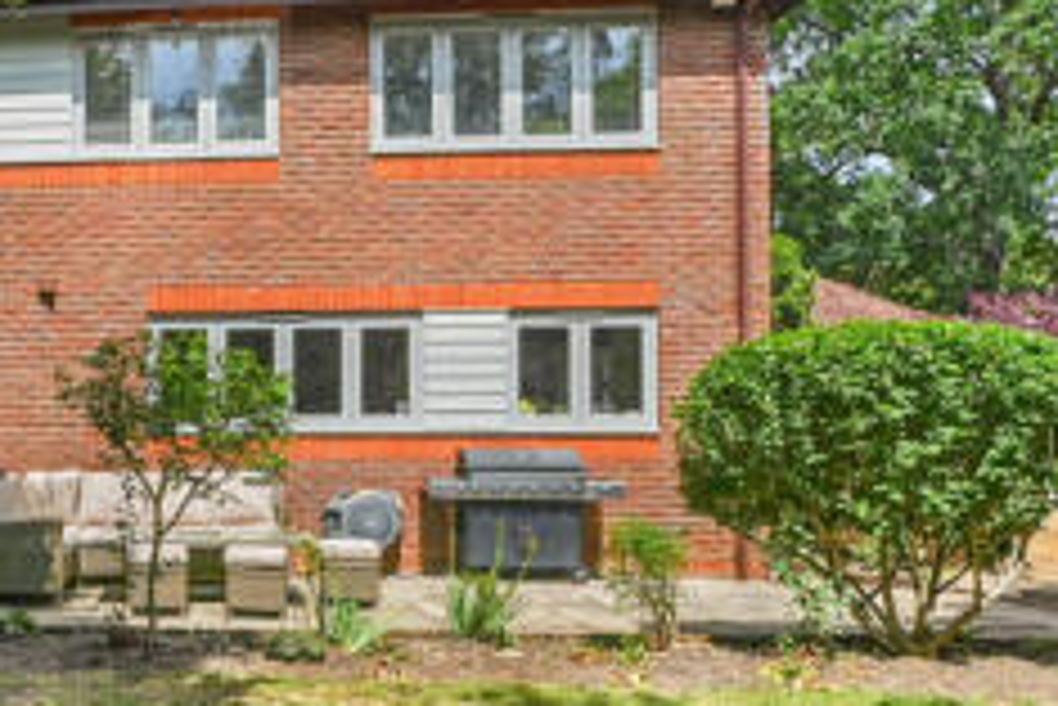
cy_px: 463
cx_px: 63
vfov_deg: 34.0
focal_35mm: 39
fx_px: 1147
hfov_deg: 44.1
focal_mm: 14
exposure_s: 1/60
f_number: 8
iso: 400
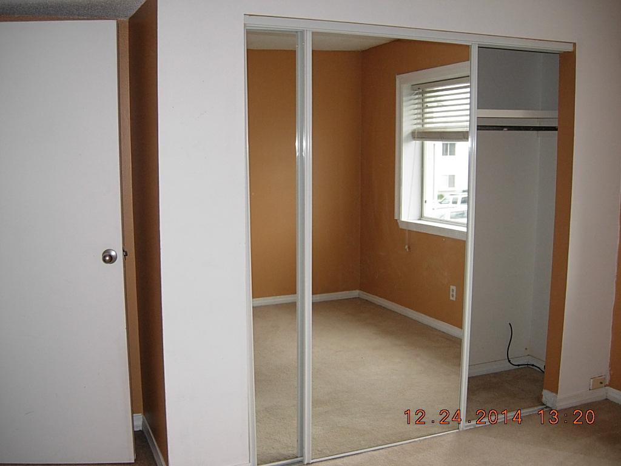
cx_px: 310
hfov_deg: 51.4
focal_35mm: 36
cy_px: 233
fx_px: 646
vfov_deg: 39.7
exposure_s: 1/95.8
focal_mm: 7.5
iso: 105
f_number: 2.7
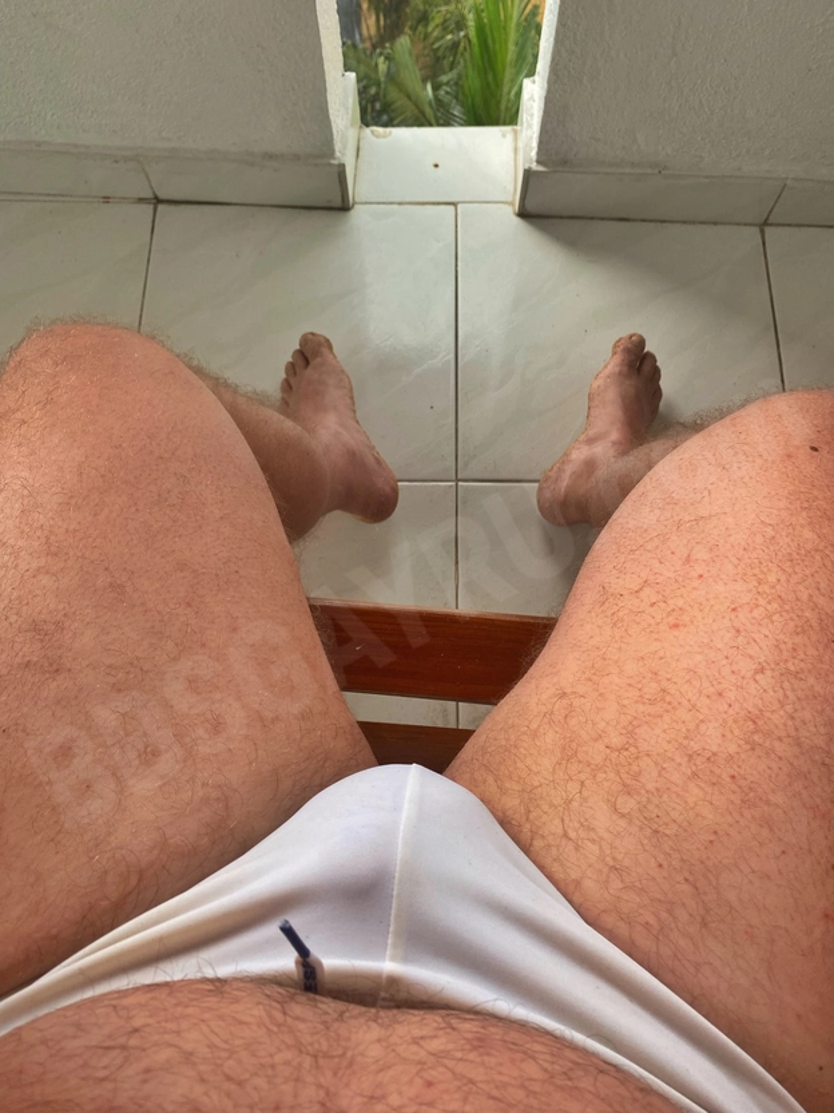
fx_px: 835
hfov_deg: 53.1
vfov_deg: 67.3
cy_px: 556
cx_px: 417
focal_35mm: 26
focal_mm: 4.25
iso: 50
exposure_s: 1/121
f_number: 1.8
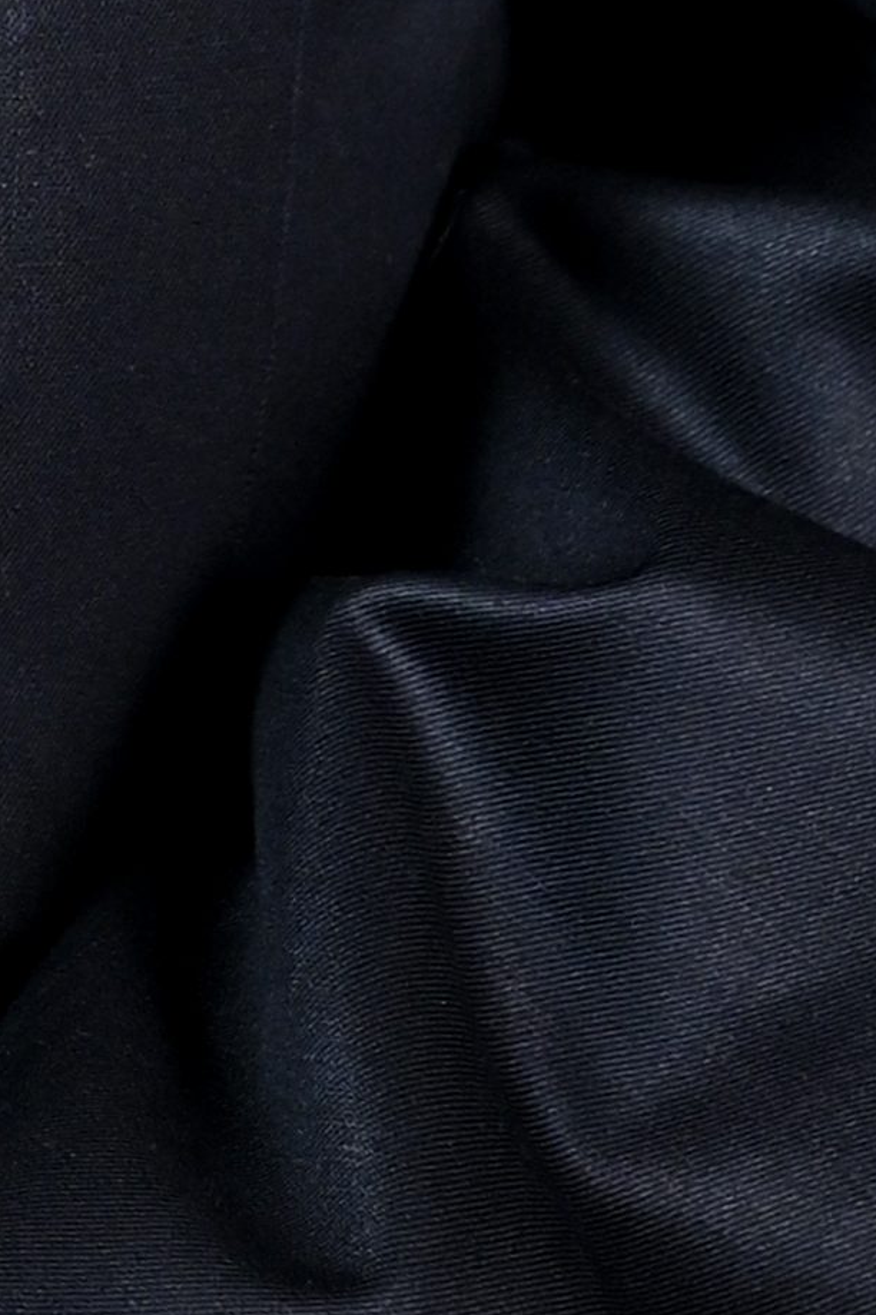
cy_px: -2925
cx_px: -1224
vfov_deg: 5.8
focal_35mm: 329
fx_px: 12017
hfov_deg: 4.1
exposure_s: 1/200
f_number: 5
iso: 400
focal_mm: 50
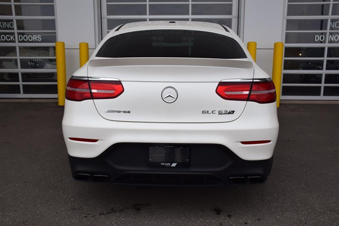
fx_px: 325
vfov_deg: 38.3
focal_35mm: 34
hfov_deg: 55.1
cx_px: 170
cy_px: 113
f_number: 9
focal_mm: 23
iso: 400
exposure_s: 1/160
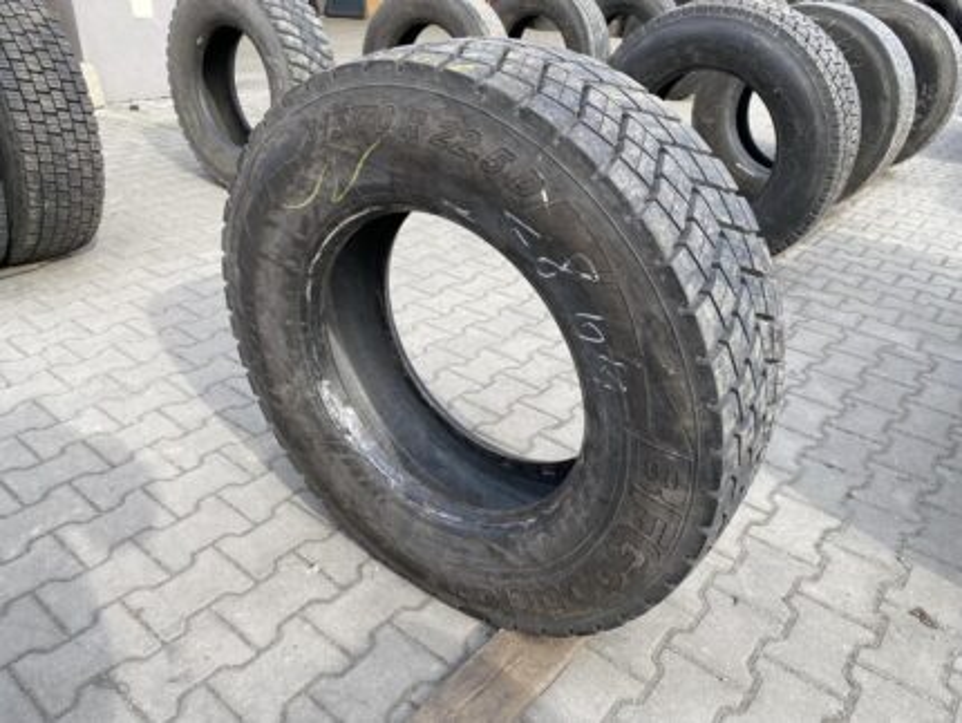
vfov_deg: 53.1
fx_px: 723
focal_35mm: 26
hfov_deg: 67.3
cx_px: 481
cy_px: 362
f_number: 1.8
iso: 32
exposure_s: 1/610
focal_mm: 4.25
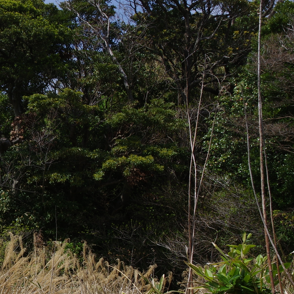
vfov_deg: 15.1
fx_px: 1105
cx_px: -46
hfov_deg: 14.7
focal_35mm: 115
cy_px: 239
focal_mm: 26
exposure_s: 1/320
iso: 160
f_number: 11
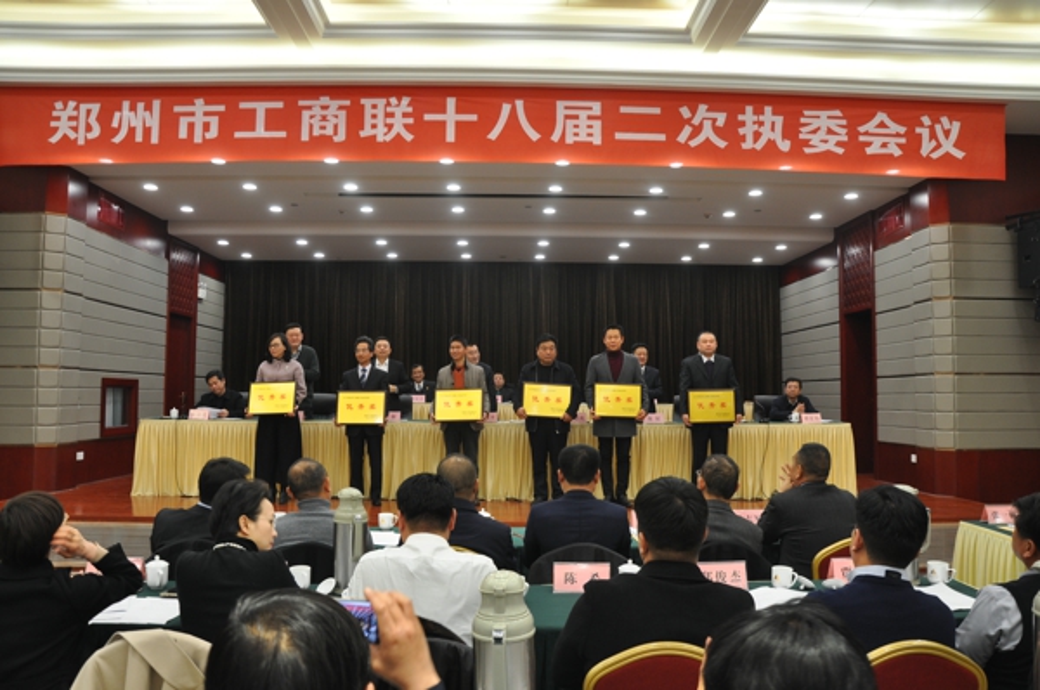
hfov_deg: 67.5
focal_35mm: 27
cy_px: 345
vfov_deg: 47.8
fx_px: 779
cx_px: 520
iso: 400
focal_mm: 18
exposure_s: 1/25
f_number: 5
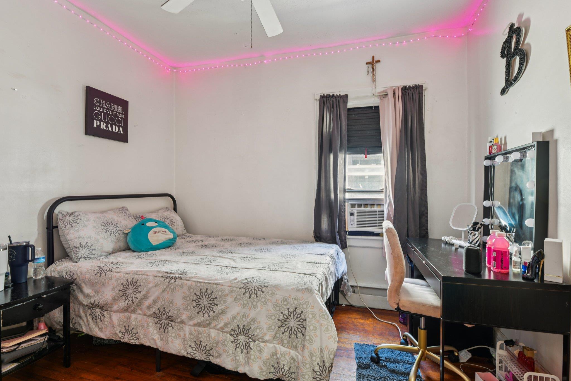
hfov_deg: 93.3
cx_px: 286
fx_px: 270
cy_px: 190
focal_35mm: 17
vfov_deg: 70.4
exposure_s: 1/4
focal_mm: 17
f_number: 8
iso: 320
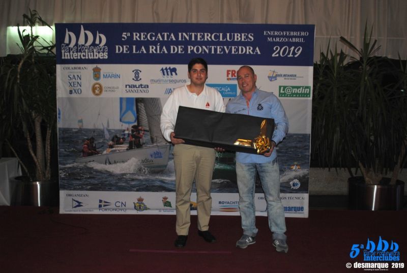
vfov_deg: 37.0
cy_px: 136
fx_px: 408
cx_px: 204
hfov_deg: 53.0
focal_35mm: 36
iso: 200
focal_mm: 24
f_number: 4
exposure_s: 1/60
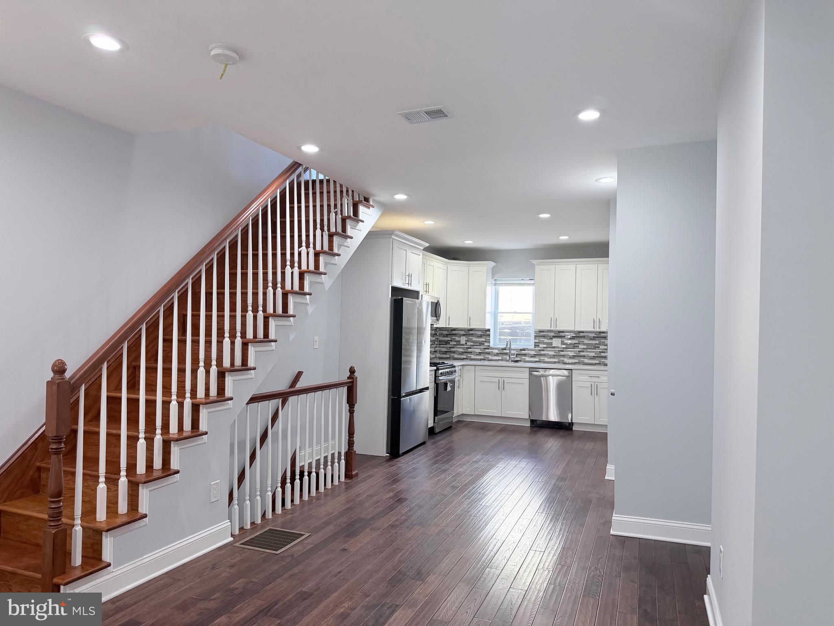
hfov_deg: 71.6
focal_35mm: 24
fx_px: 578
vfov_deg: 56.8
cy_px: 313
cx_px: 417
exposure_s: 1/133
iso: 200
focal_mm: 6.76
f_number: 1.78
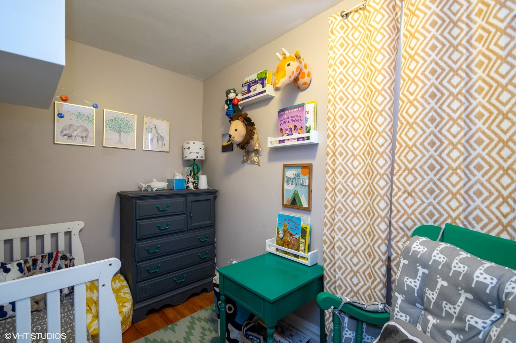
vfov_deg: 77.2
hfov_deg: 100.4
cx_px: 258
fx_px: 215
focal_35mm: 15
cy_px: 172
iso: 200
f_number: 10
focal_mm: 10
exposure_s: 1/2
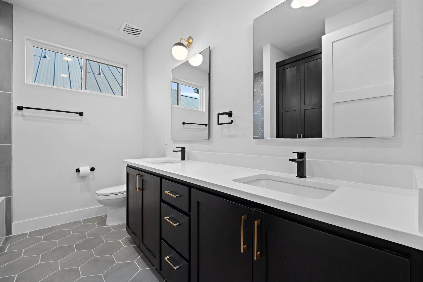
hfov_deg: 104.3
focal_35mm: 14
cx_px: 212
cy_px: 141
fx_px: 164
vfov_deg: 81.2
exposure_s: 1.6
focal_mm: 14
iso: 100
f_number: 8
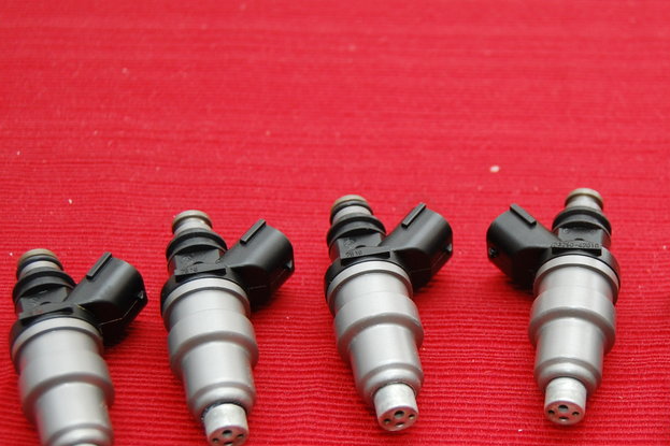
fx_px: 1284
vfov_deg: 19.6
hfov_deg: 28.9
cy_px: 314
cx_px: 473
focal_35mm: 69
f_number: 4.2
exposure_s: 1/60
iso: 400
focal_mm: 28
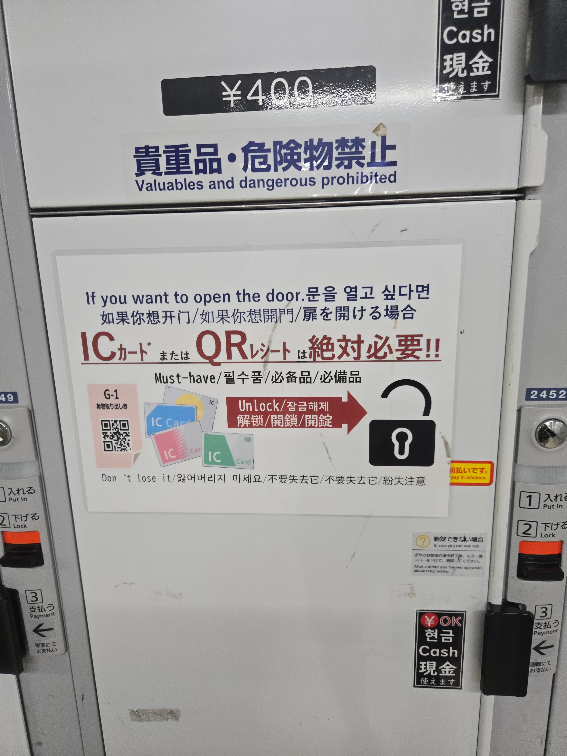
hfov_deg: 58.9
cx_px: 284
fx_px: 502
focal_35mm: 23
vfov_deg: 73.9
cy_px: 378
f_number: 1.8
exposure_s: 1/120
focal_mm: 5.4
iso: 200
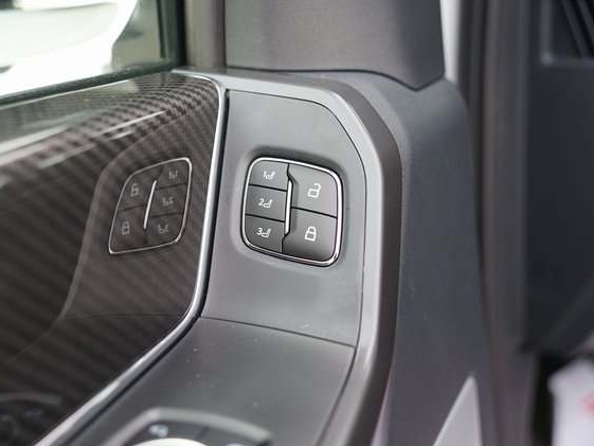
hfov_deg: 42.0
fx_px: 772
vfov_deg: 32.2
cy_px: 224
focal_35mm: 45
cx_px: 262
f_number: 4
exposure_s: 1/60
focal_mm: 41
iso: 100
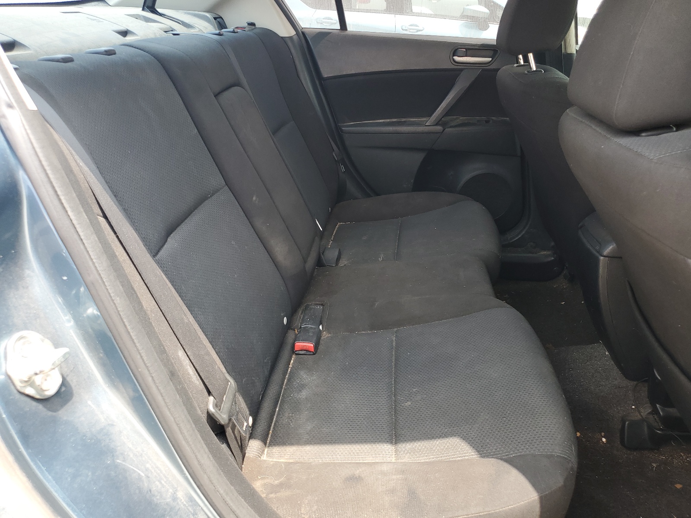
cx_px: 346
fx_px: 519
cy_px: 259
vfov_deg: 53.1
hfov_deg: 67.3
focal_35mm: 26
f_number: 1.5
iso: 50
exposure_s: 1/250
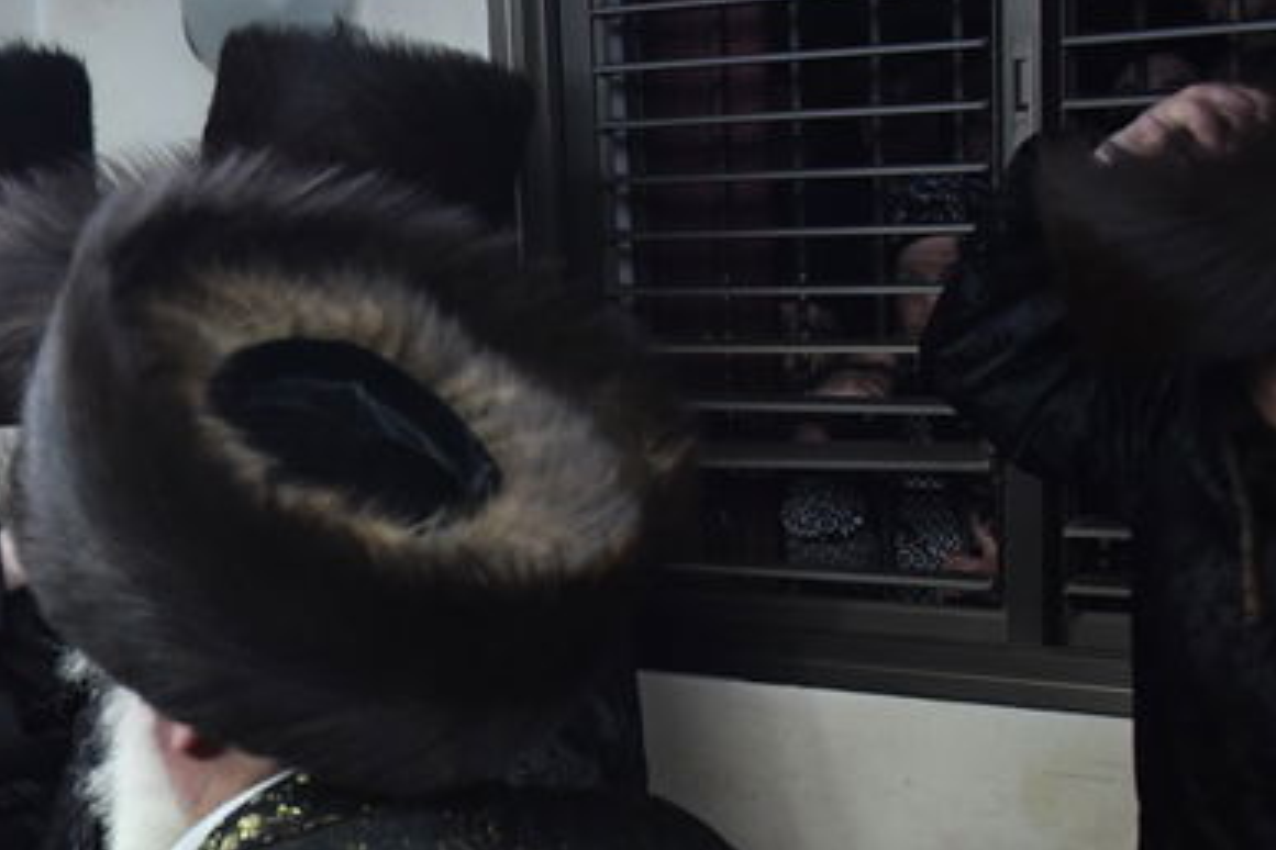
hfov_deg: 21.3
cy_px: 845
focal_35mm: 90
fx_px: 3190
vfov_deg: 14.9
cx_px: -198
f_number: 4.5
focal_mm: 34
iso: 2500
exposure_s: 1/200
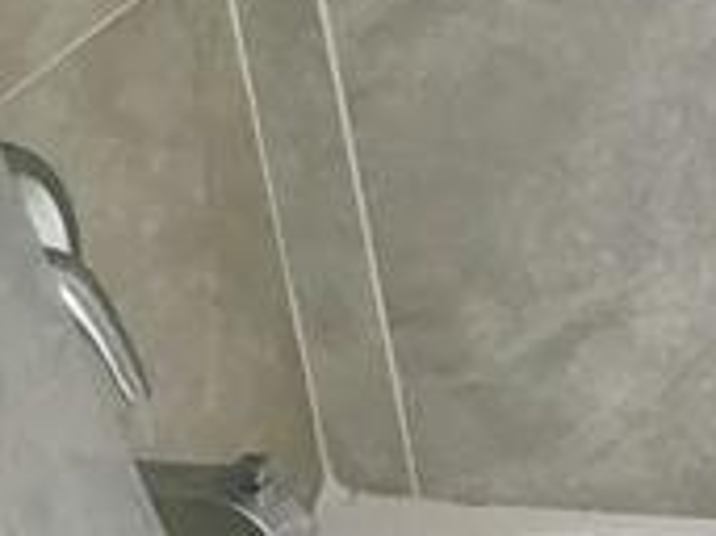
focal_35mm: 145
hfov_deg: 12.4
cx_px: 1298
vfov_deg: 10.2
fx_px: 2997
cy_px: 121
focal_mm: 3.3
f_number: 2.4
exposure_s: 1/40
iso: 32
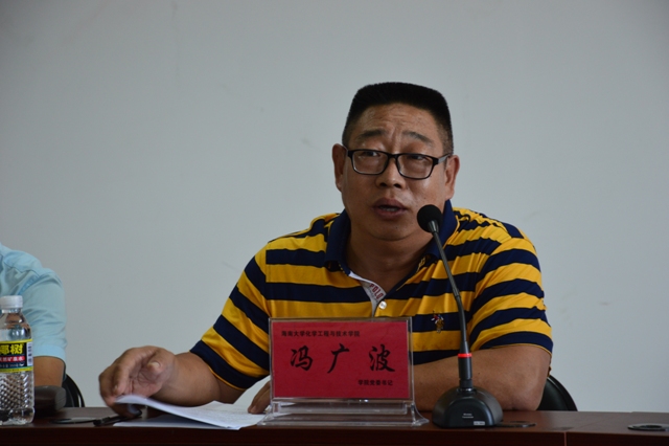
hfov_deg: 13.0
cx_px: 334
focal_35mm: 158
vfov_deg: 8.7
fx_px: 2925
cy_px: 223
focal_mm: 105
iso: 400
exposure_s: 1/30
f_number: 7.1
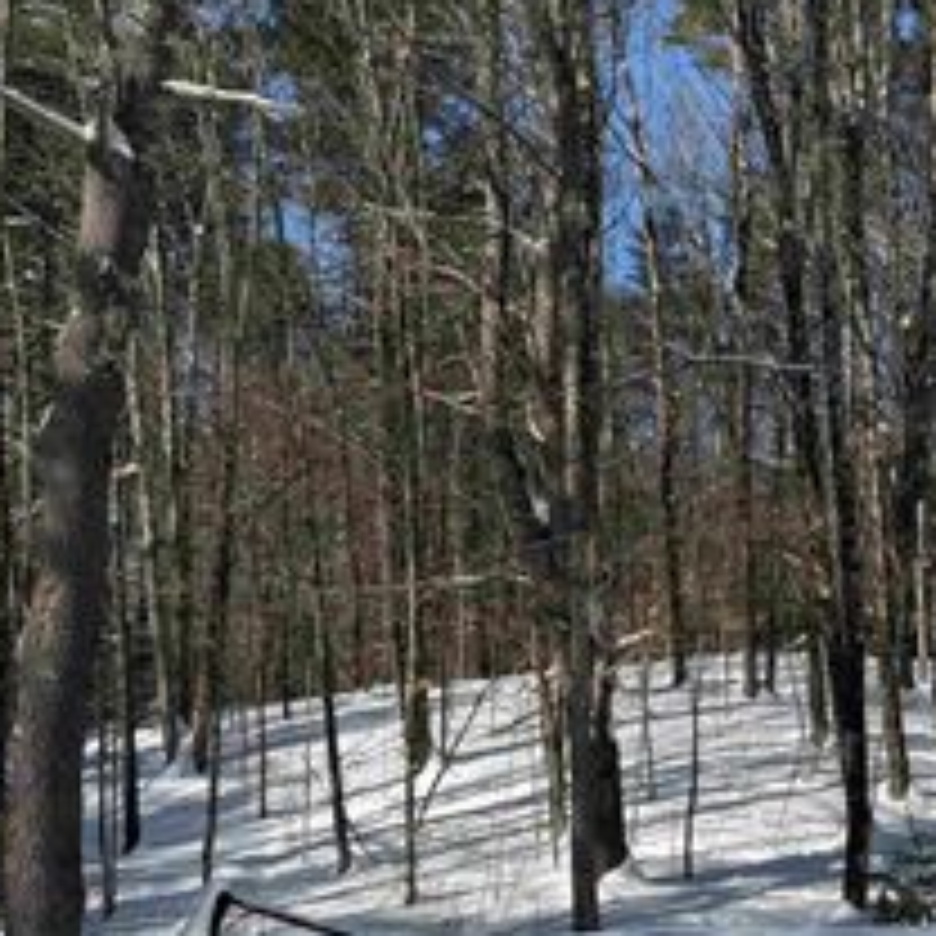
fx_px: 1560
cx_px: 486
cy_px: 583
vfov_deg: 33.2
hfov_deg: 33.4
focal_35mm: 51
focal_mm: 6.76
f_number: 1.78
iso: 80
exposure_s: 1/4405
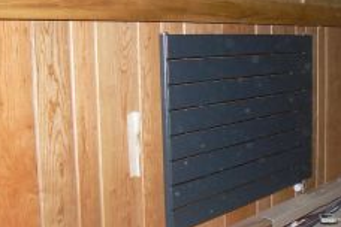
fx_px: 559
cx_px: 205
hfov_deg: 33.8
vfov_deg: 23.0
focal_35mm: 59
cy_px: 121
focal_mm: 6
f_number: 2.8
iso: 100
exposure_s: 1/30
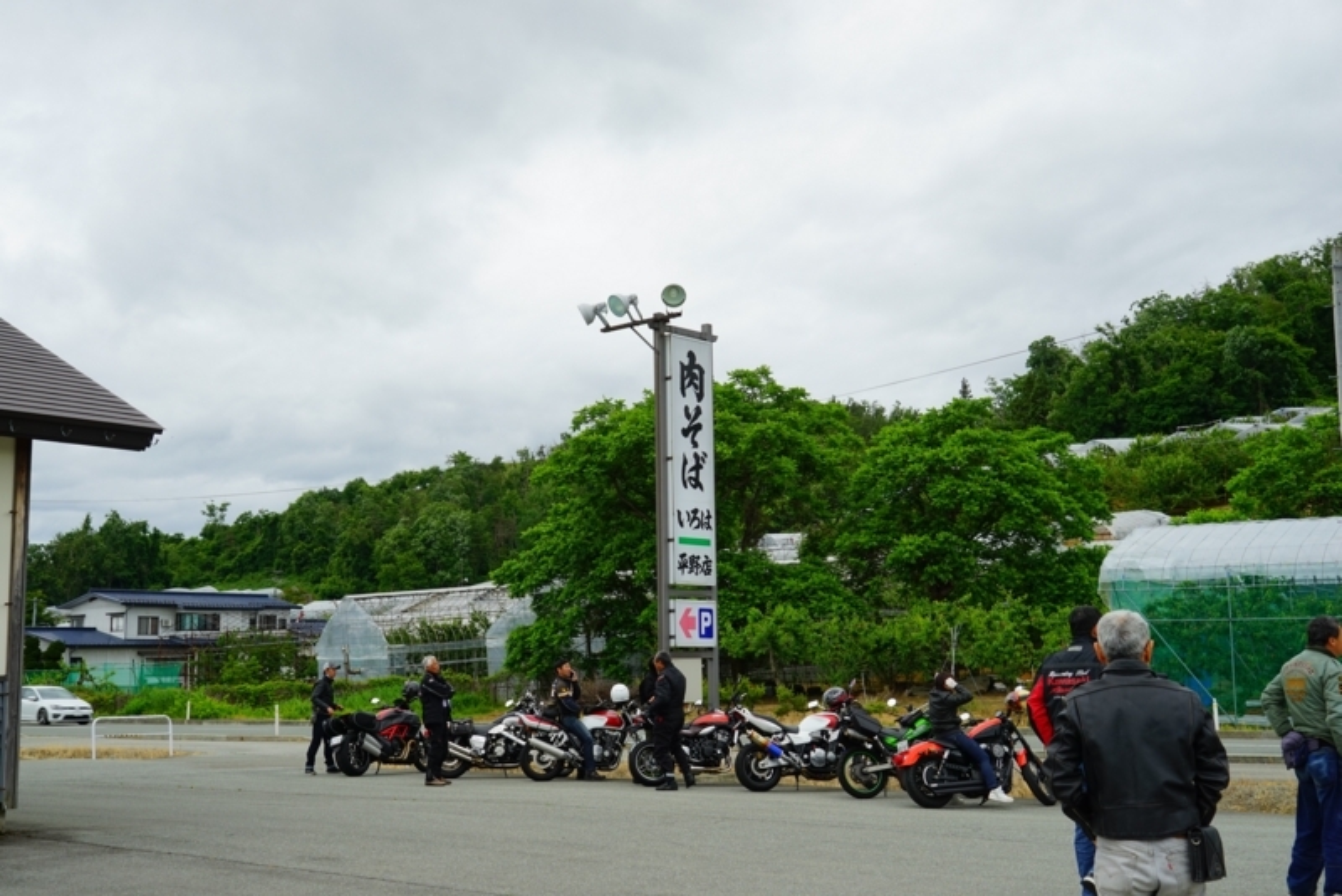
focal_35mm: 39
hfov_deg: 49.5
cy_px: 448
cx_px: 671
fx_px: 1454
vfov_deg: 34.2
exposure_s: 1/90
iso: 100
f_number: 8
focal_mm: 39
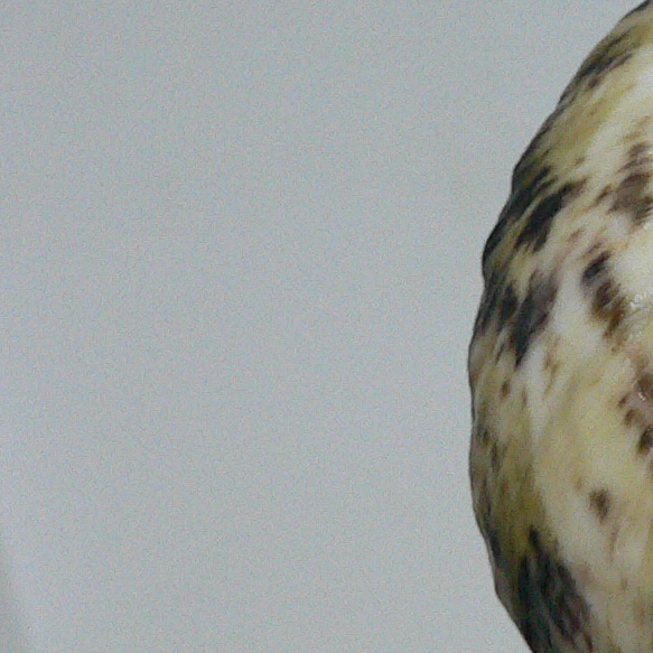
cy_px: 394
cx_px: 1014
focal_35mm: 107
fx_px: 2284
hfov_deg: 15.0
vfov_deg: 16.3
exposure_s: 1/60
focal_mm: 4.6
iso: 200
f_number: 2.8
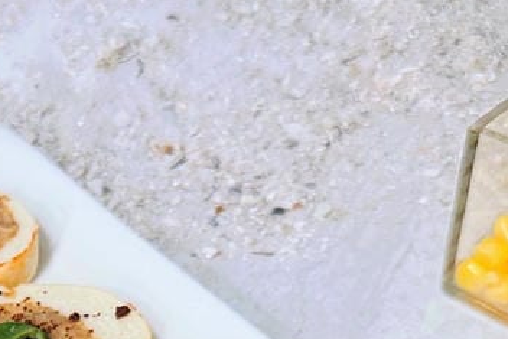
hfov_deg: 22.5
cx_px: -55
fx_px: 1200
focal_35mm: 85
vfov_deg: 14.9
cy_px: 519
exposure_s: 1/120
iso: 80
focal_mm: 6.86
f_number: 1.78
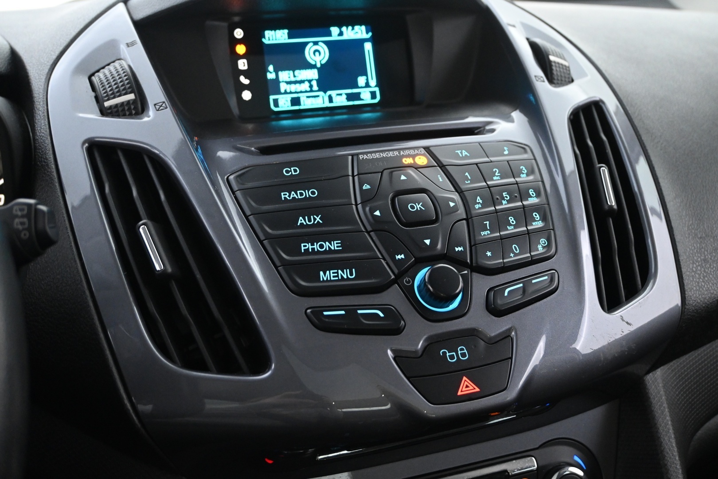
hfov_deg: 52.2
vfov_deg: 36.2
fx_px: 733
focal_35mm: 37
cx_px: 359
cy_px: 240
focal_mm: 24.5
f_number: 4.2
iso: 2500
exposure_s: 1/15
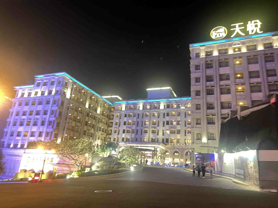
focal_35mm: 26
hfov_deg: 67.3
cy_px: 104
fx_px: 209
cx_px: 139
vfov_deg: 53.1
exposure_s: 1/24
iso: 1000
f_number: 1.5
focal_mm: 5.7
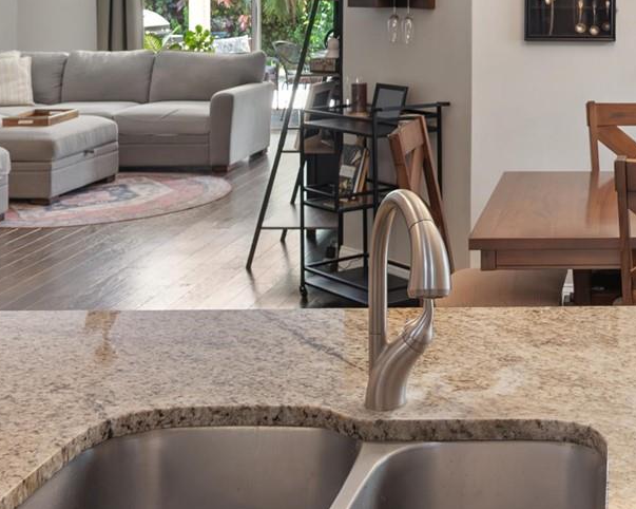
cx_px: 659
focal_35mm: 57
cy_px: -27
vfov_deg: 25.1
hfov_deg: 30.3
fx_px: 1073
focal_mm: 11
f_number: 3.5
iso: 640
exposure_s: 1/60
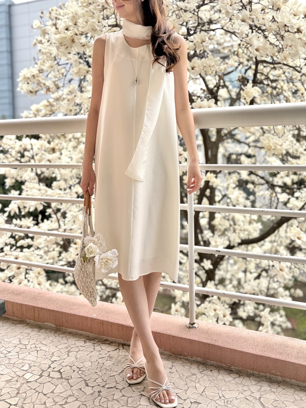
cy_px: 204
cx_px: 153
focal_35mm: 26
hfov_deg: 53.1
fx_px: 306
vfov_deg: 67.3
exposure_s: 1/1420
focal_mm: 5.96
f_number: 1.6
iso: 64
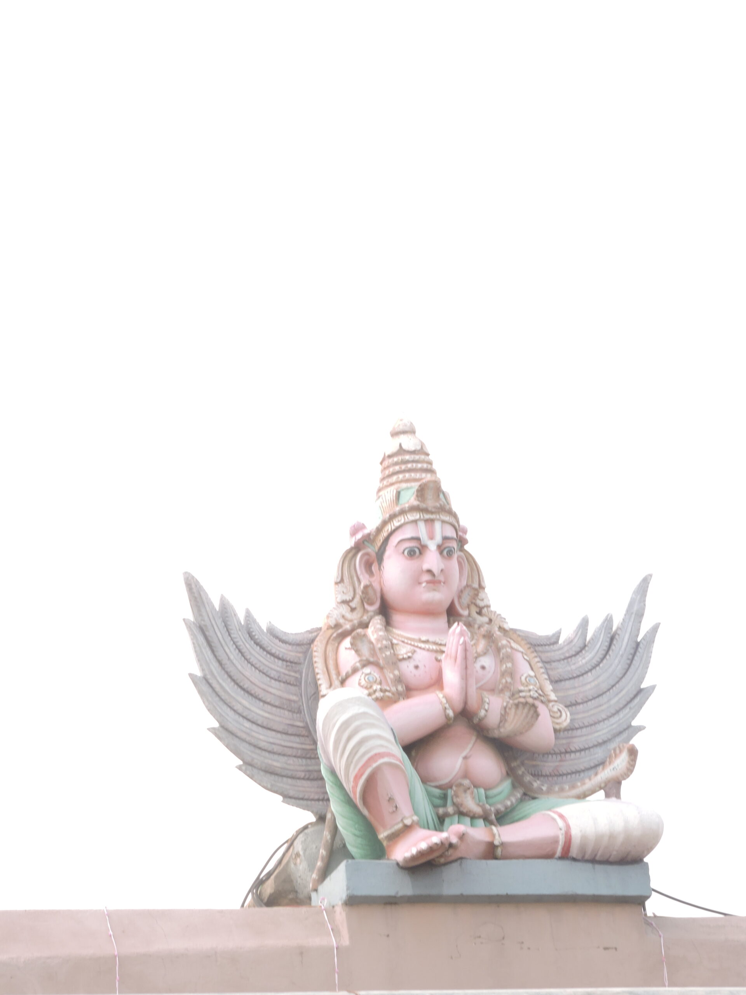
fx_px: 5316
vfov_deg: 10.7
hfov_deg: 8.0
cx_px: 373
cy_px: 498
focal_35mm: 185
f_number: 8
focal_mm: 33
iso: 100
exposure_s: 1/60
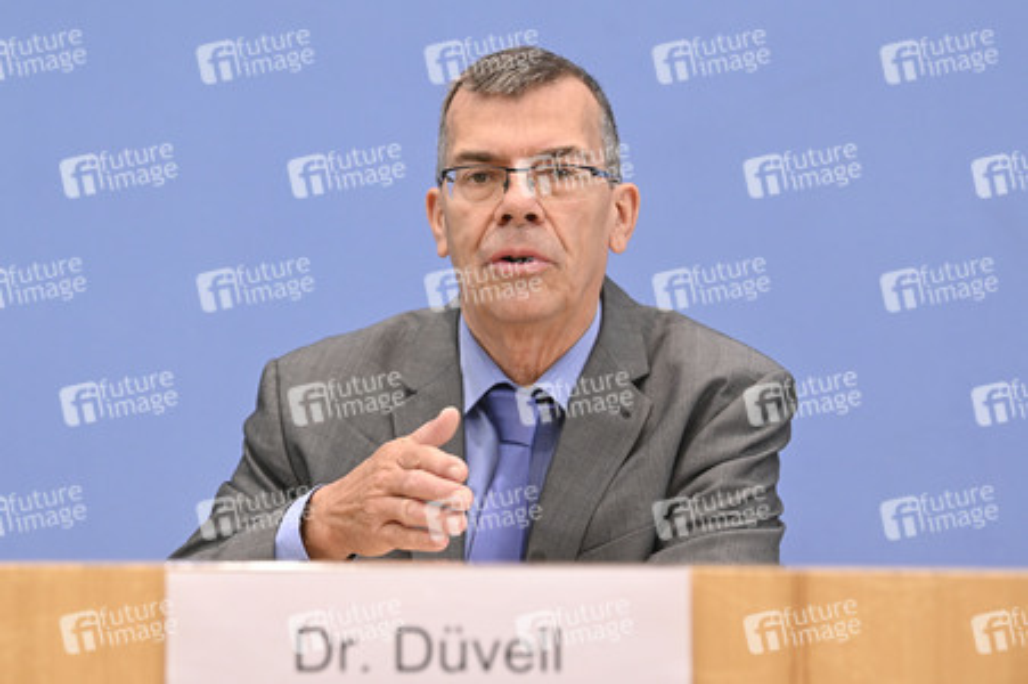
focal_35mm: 95
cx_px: 514
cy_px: 342
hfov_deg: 21.5
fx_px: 2711
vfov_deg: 14.4
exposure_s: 1/500
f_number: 5
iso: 3200
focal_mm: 95
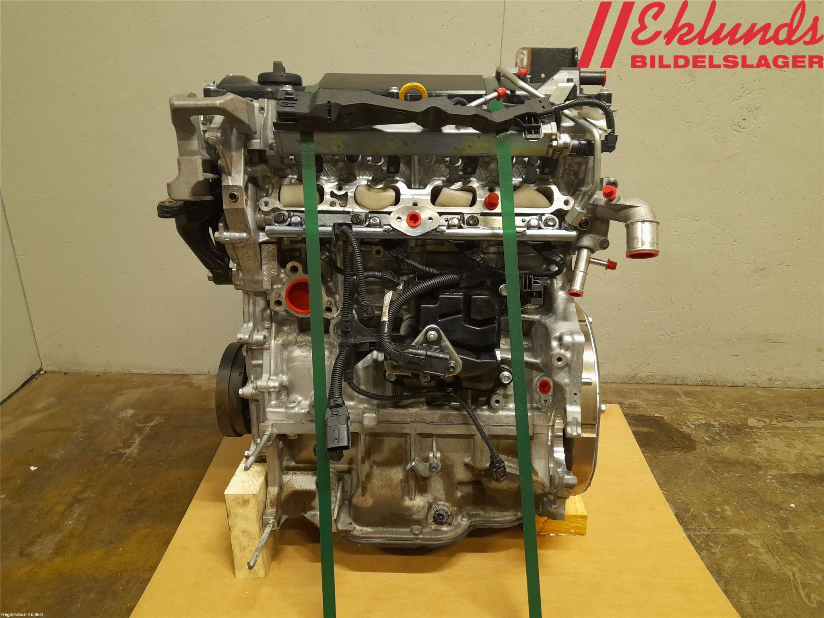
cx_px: 412
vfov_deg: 54.9
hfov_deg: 69.4
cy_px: 309
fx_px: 595
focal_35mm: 25
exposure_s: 1/50
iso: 320
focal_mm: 4.6
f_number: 2
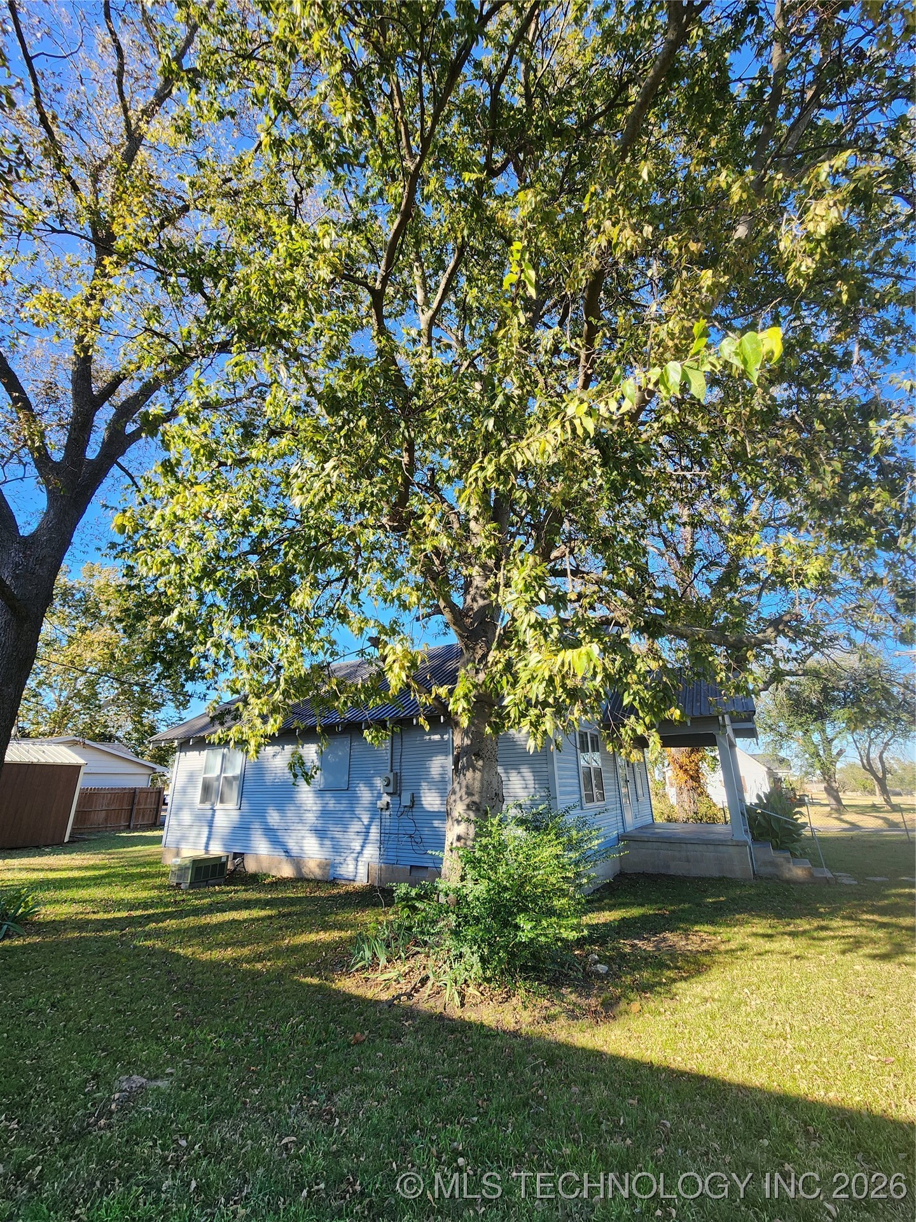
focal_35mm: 13
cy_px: 611
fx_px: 459
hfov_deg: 89.9
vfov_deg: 106.2
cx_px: 458
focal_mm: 2.2
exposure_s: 1/373
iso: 50
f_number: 2.2
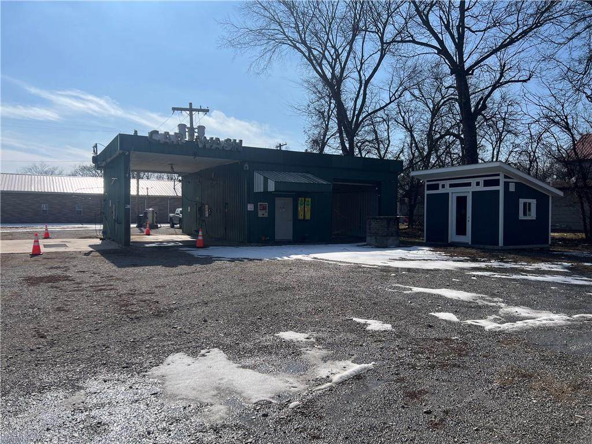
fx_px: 445
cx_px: 296
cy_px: 222
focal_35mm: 26
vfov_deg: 53.1
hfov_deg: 67.3
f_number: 1.5
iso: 50
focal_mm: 5.7
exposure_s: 1/10309
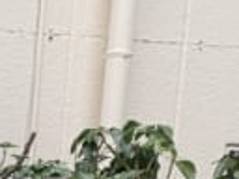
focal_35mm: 156
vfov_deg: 8.3
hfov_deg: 11.1
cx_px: -288
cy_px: 502
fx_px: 1077
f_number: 1.8
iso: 25
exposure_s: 1/678
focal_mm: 4.25
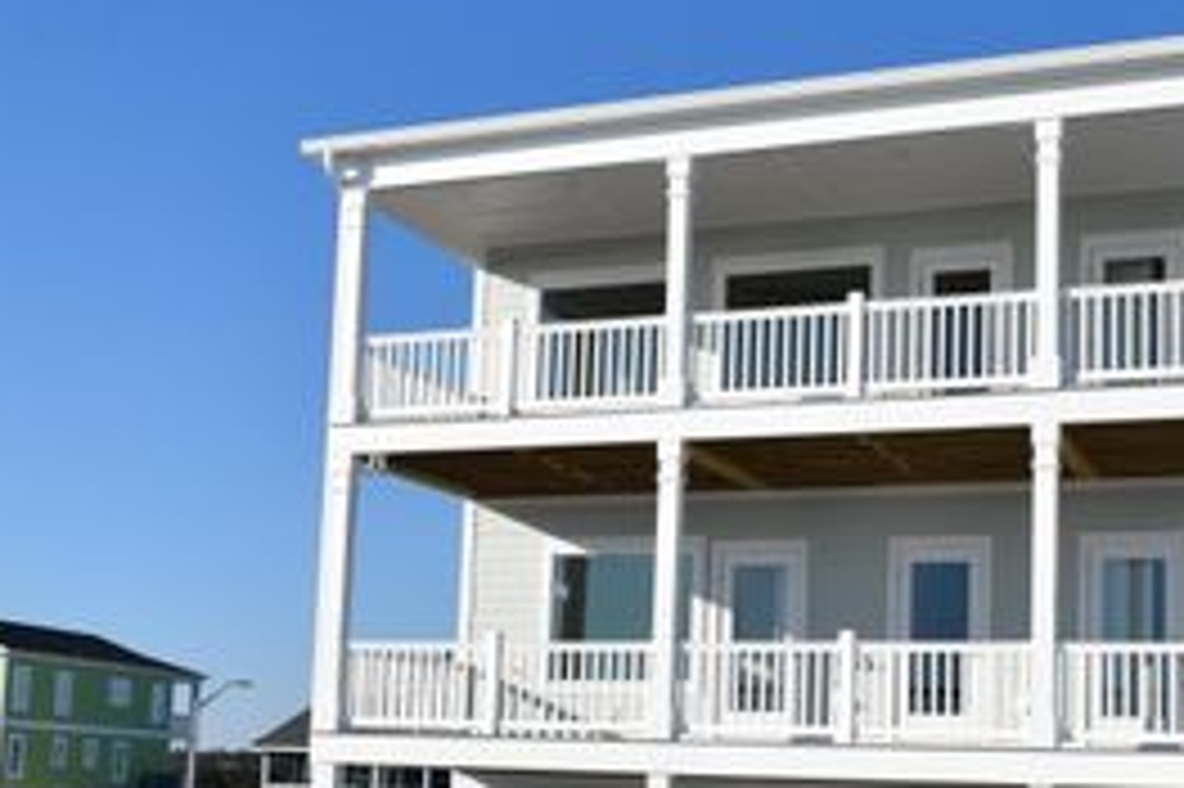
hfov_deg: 35.1
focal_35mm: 57
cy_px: 565
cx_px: 630
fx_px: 1873
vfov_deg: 23.6
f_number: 11
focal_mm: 20
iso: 200
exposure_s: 1/500
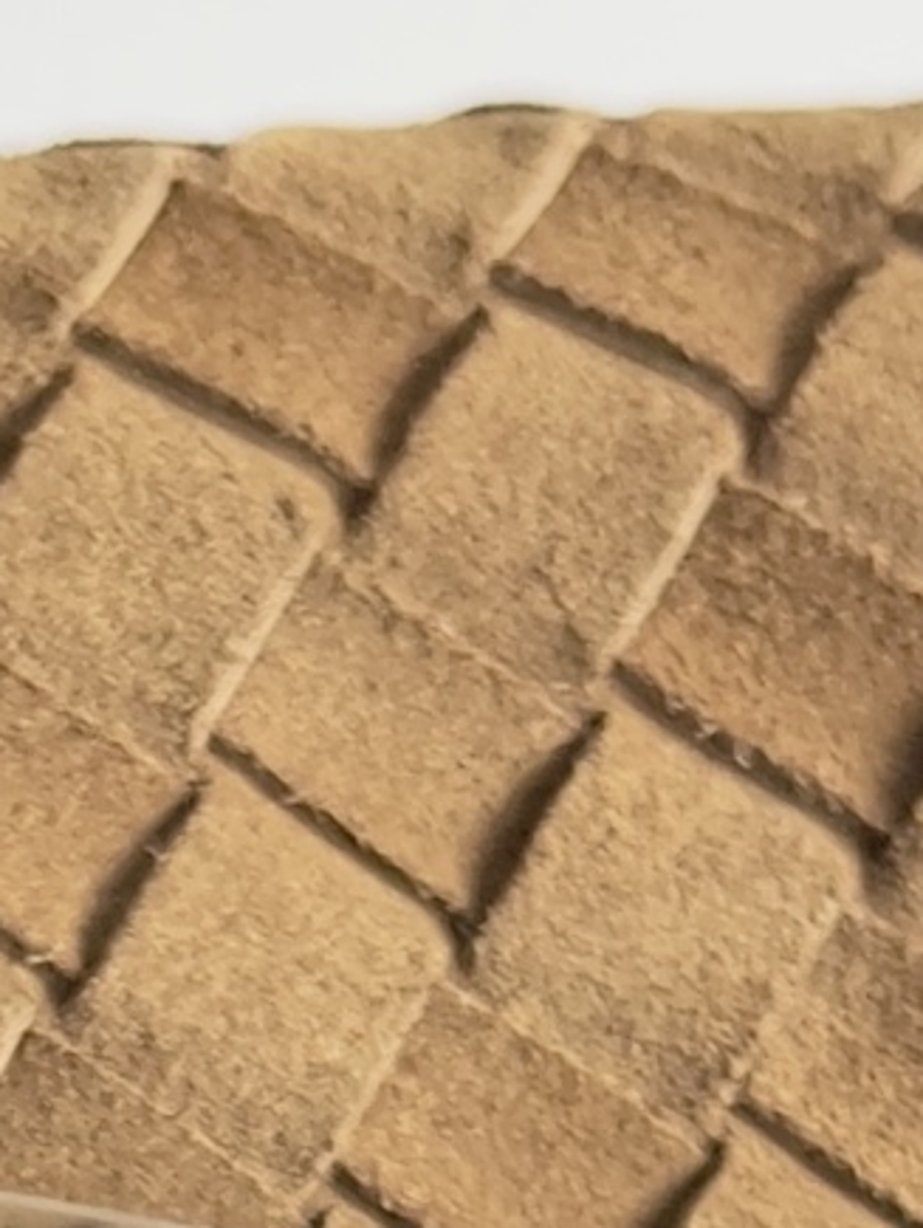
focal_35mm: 86
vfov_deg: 19.1
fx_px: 3053
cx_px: 460
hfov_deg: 17.2
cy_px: 1976
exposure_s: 1/60
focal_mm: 5.1
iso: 250
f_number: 1.6
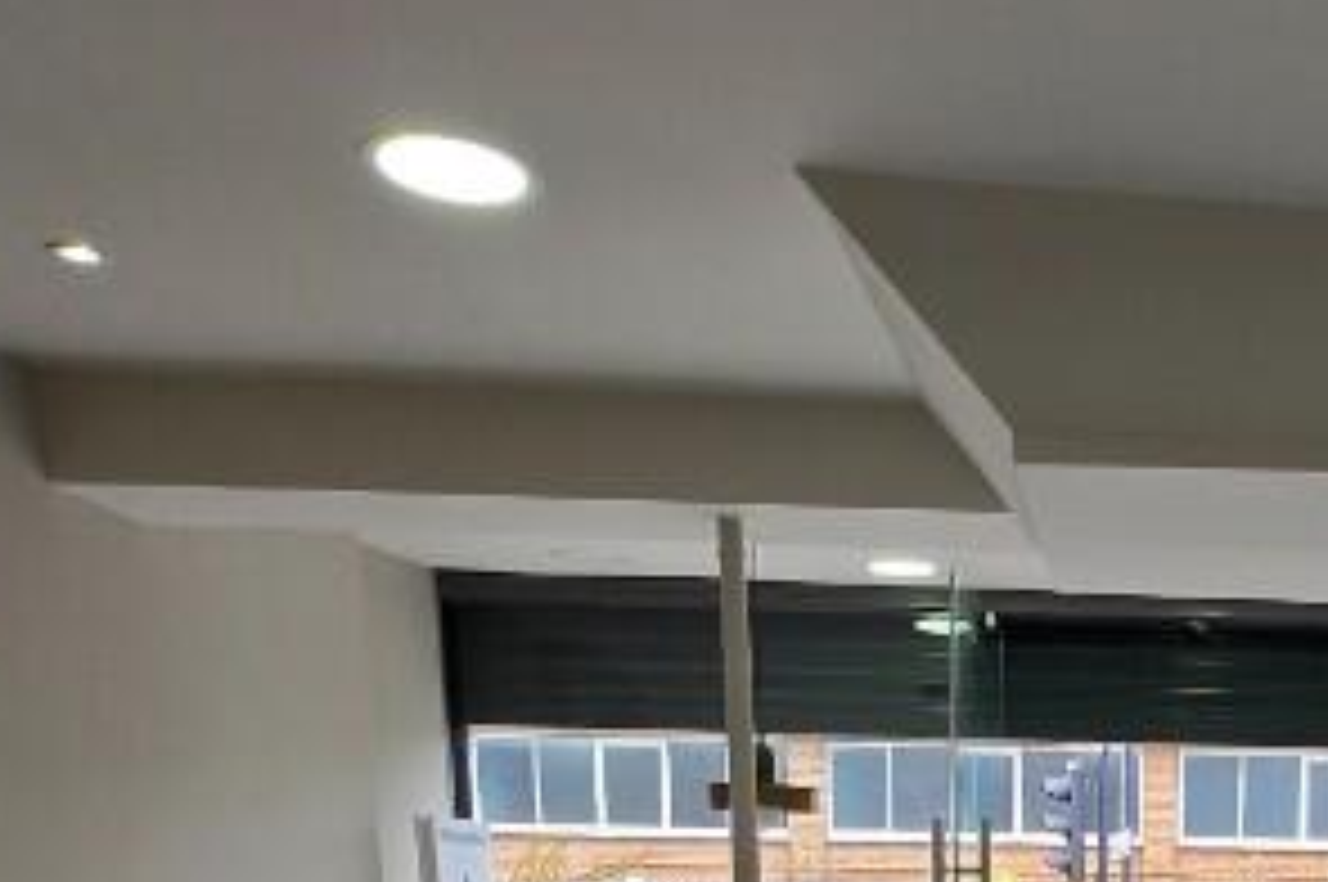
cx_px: 1305
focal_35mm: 47
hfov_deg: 37.8
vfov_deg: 23.0
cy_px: 1332
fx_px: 1732
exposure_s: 1/100
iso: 32
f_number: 2.2
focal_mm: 1.7
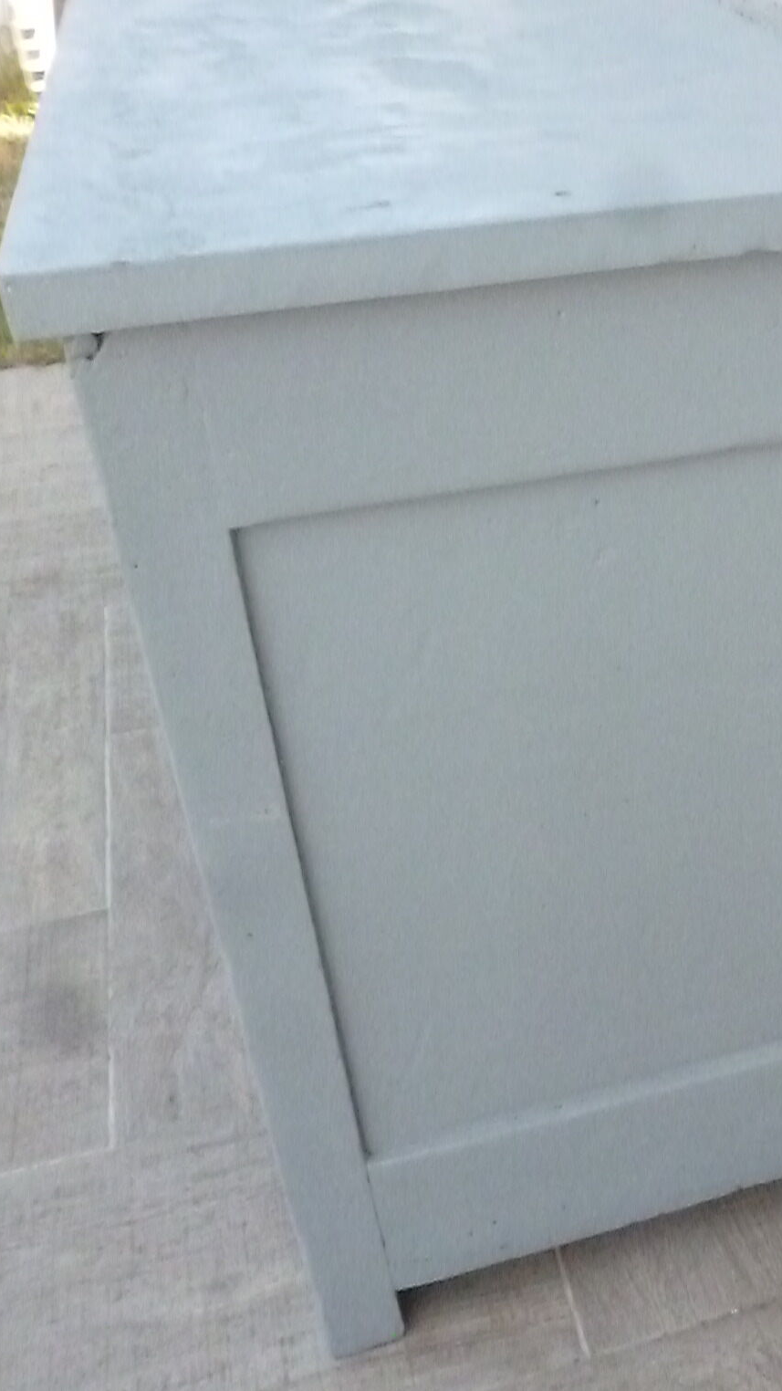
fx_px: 1512
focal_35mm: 41
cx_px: 790
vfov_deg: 49.4
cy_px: 694
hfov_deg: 27.3
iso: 1600
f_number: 9
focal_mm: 5
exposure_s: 1/320
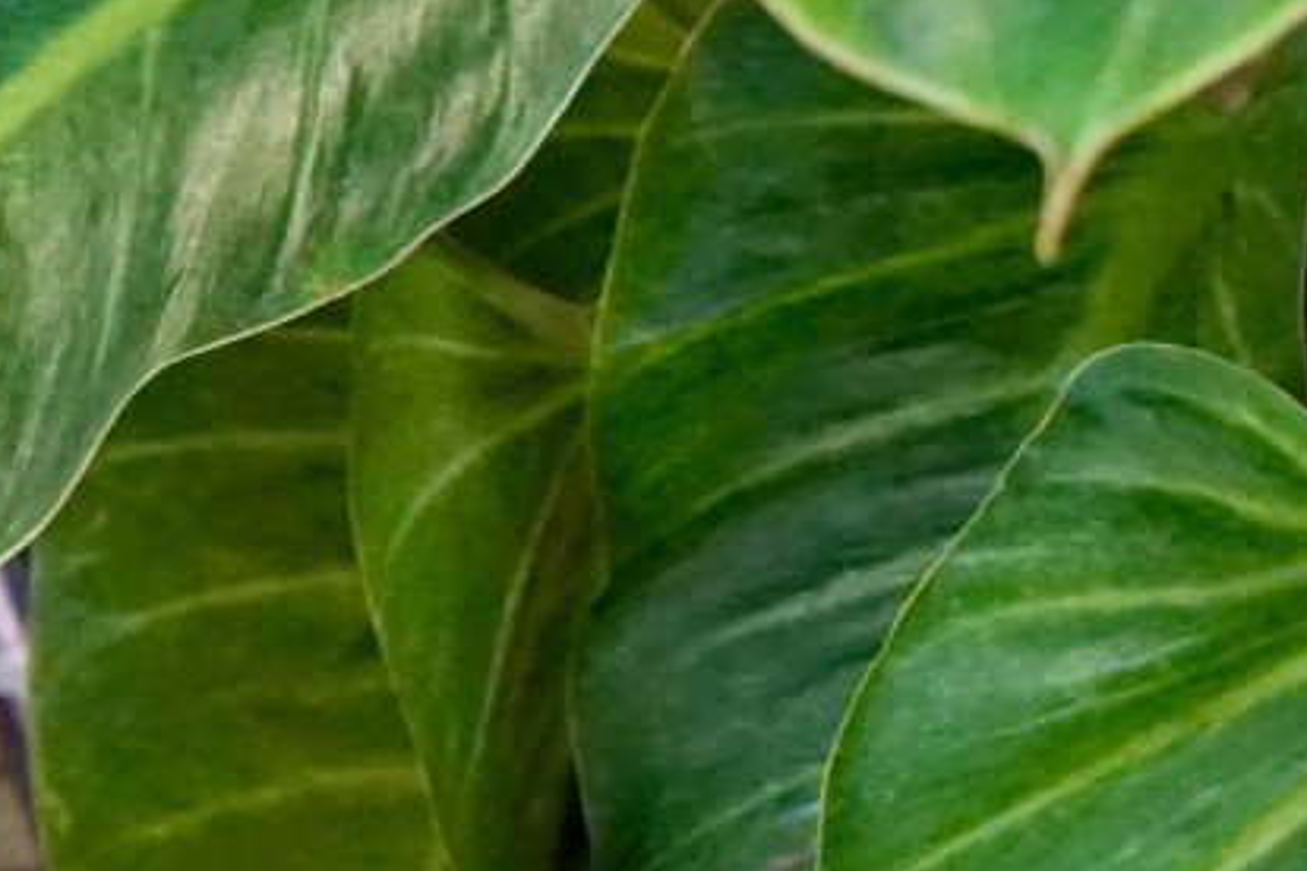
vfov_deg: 11.6
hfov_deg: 15.2
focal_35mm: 116
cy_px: -95
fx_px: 4211
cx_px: 2384
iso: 6400
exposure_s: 1/160
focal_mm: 30
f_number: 4
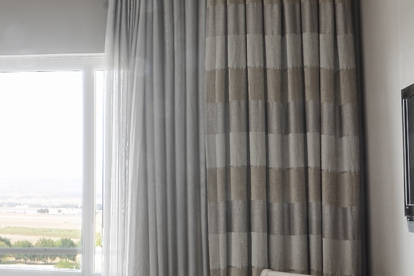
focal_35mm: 88
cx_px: -179
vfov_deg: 15.5
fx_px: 1012
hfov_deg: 20.3
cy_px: 118
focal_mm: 16
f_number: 22
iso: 100
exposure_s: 30
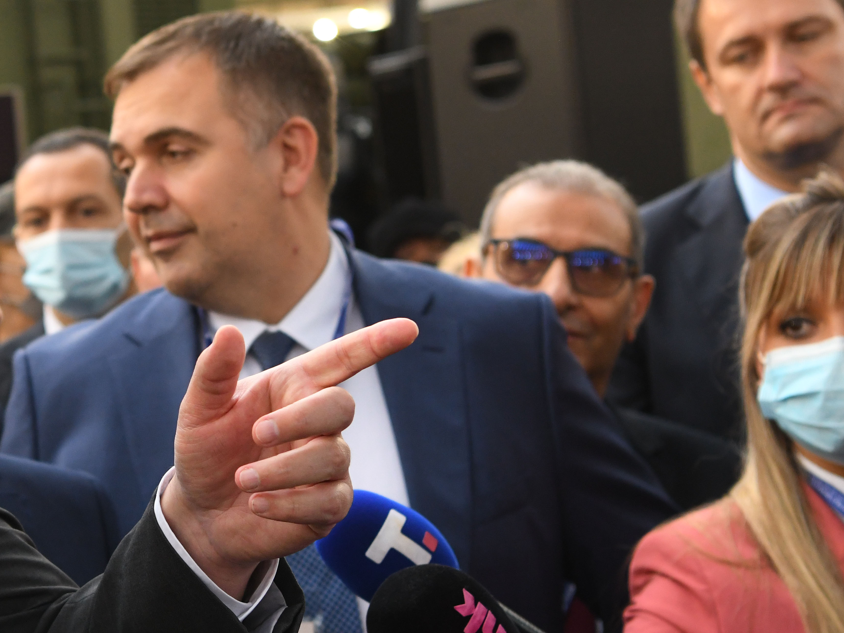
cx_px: -71
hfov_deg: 17.9
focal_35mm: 106
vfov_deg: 13.9
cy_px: 412
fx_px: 2585
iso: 1250
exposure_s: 1/125
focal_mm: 46
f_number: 4
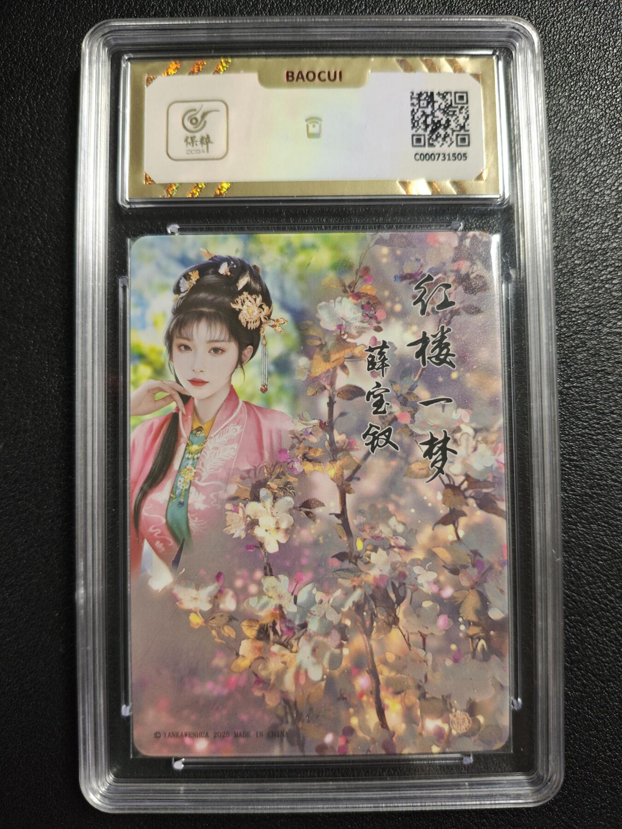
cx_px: 311
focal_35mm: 26
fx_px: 623
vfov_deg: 67.3
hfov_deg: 53.1
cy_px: 414
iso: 640
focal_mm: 4.94
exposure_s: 1/200
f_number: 1.5
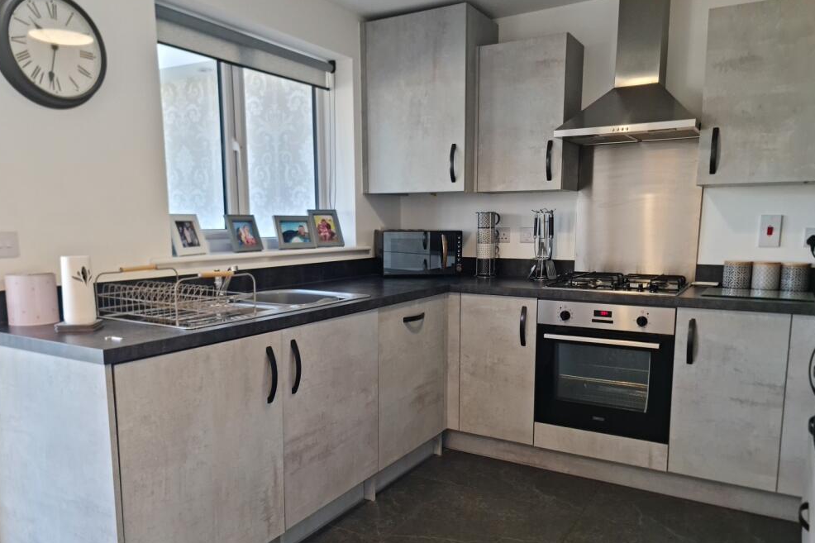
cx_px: 411
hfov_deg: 67.4
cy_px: 308
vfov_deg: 47.8
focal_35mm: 27
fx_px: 611
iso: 100
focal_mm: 7
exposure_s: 1/60
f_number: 1.8
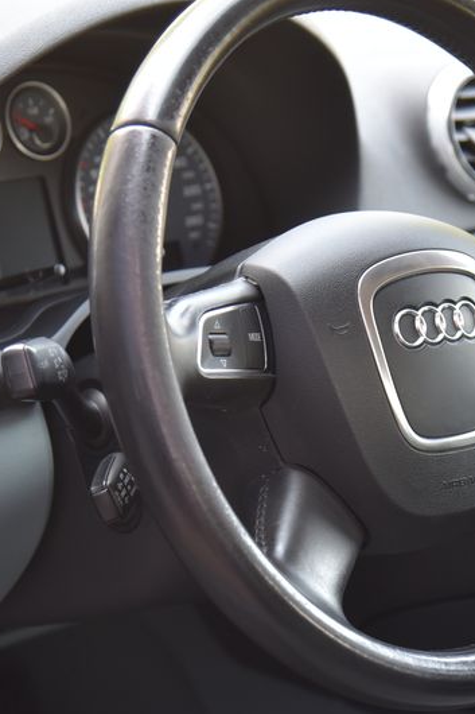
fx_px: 2871
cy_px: 342
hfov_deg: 9.4
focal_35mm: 145
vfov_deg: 14.2
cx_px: 323
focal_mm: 75
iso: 500
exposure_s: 1/50
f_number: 4
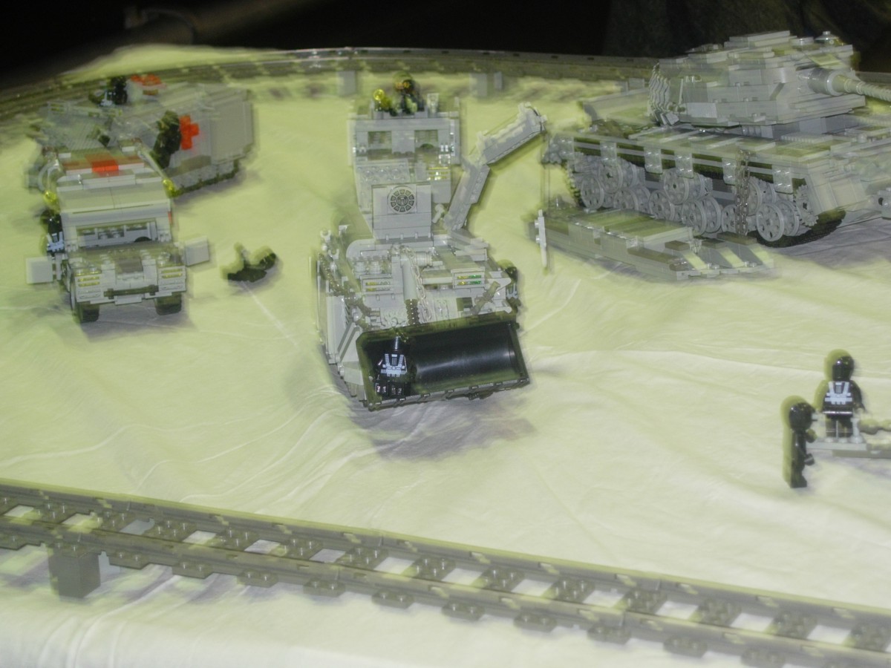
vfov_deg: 13.1
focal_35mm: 113
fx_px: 2909
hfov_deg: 17.4
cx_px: 446
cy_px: 334
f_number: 4.9
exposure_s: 1/4.3
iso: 79
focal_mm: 23.4
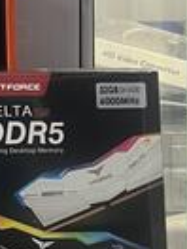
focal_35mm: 118
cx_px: -208
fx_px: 850
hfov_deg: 11.2
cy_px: -98
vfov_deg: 15.6
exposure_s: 1/60
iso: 100
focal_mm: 5.7
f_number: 1.5
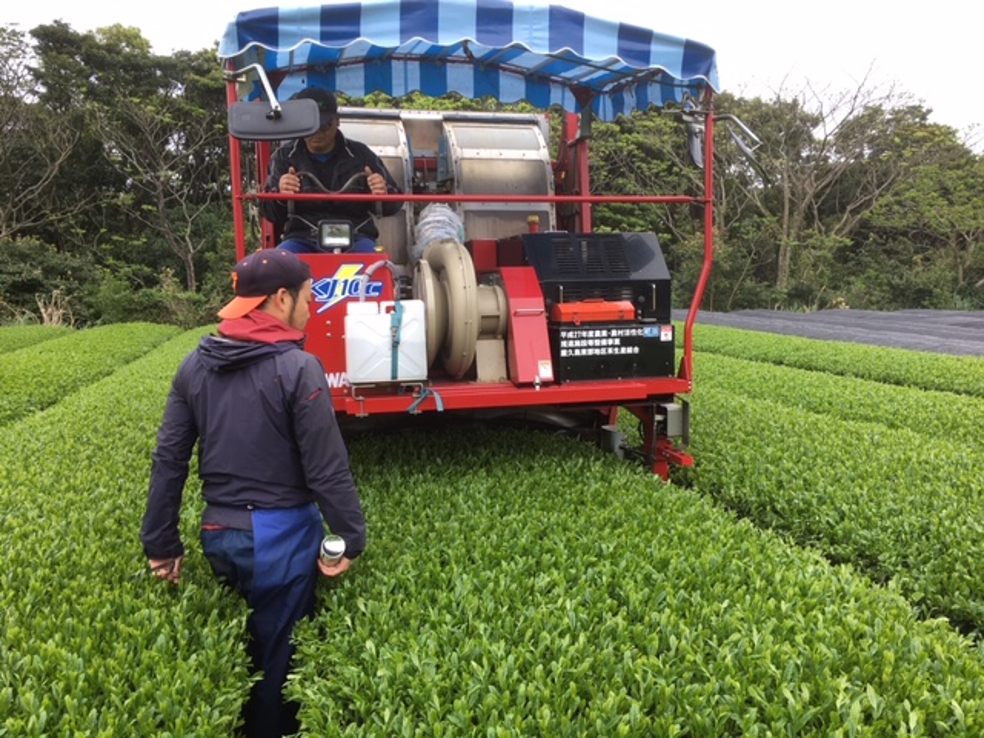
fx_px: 824
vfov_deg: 48.2
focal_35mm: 29
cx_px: 492
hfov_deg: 61.7
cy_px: 369
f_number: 2.2
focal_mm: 4.15
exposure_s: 1/122
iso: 25
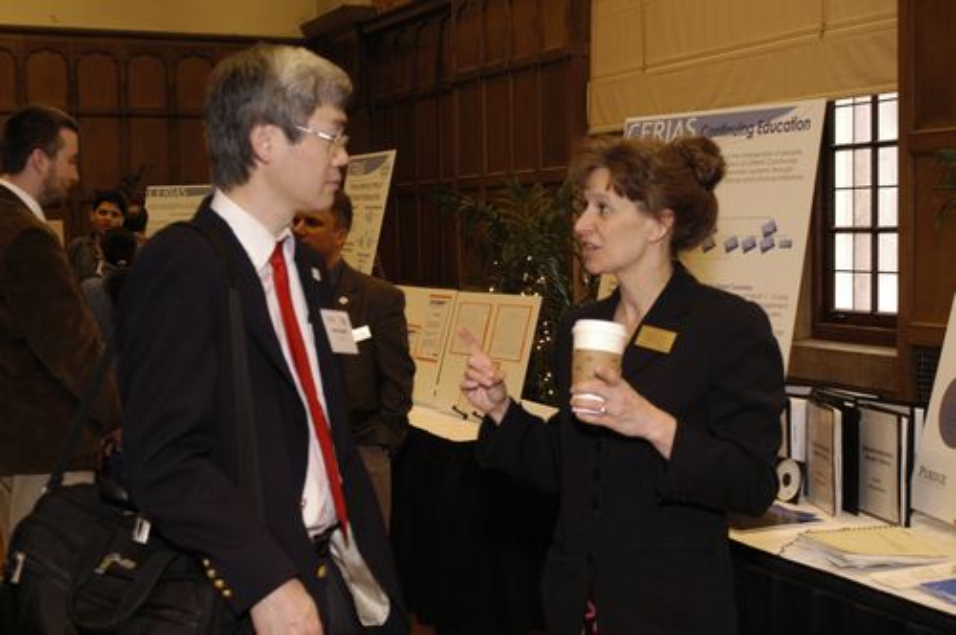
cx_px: 478
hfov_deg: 37.9
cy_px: 318
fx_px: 1392
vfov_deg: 25.7
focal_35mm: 52
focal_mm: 35
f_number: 5.6
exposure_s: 1/50
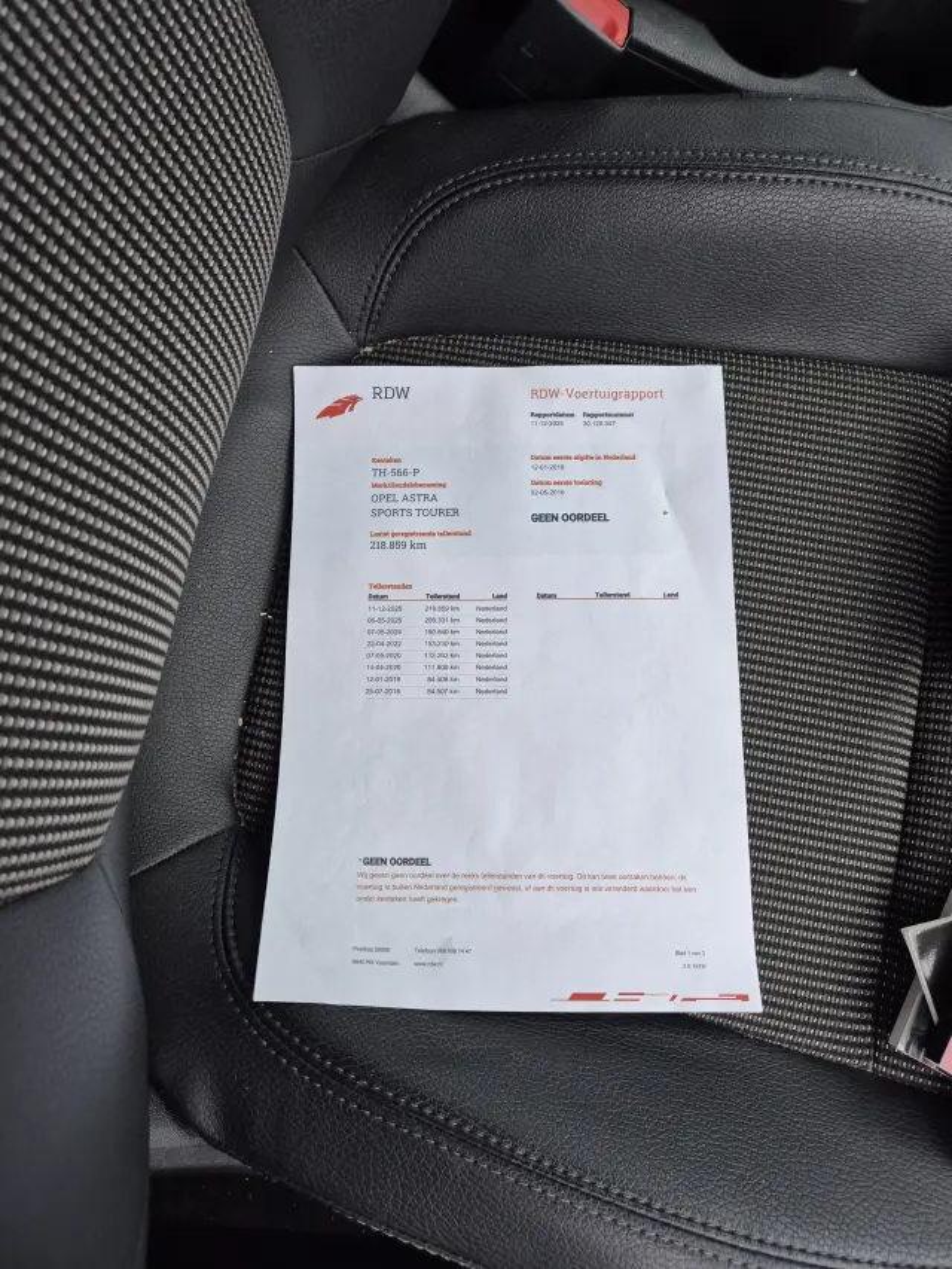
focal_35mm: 23
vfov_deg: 73.9
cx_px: 476
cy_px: 634
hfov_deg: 58.9
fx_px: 843
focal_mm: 5.4
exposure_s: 1/100
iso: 160
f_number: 1.8
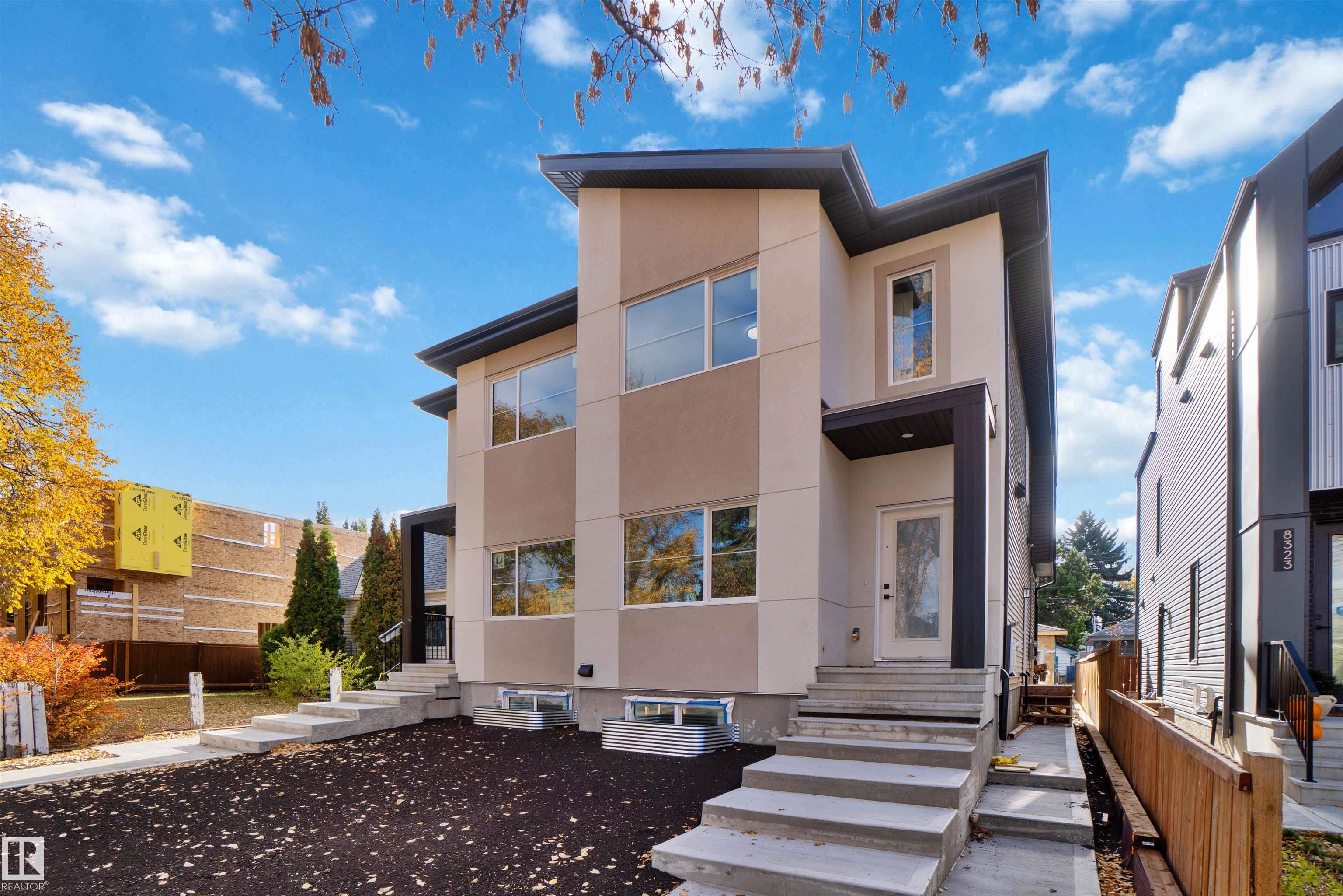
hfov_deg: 100.4
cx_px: 672
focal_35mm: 15
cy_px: 448
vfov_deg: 77.3
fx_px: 560
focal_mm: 10
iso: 100
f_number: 8
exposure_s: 1/100
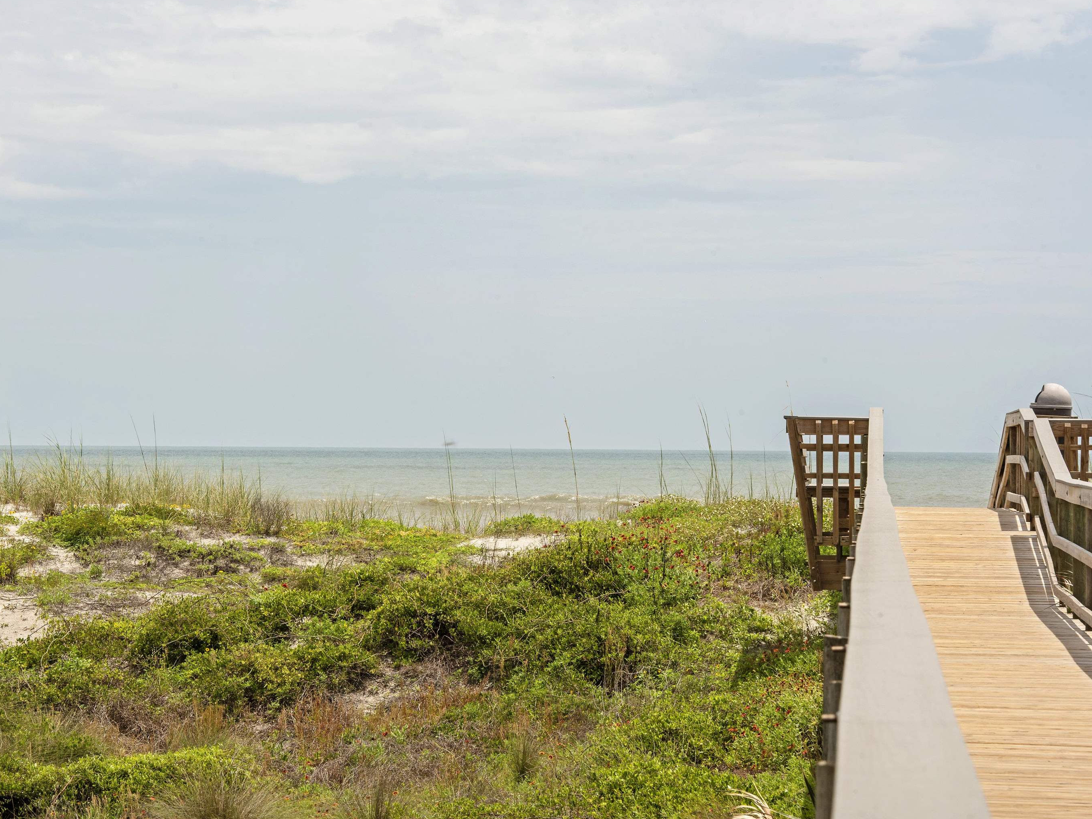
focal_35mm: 133
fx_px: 4196
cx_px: 508
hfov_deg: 14.8
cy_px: 407
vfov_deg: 11.2
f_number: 20
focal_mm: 122
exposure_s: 1/200
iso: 180
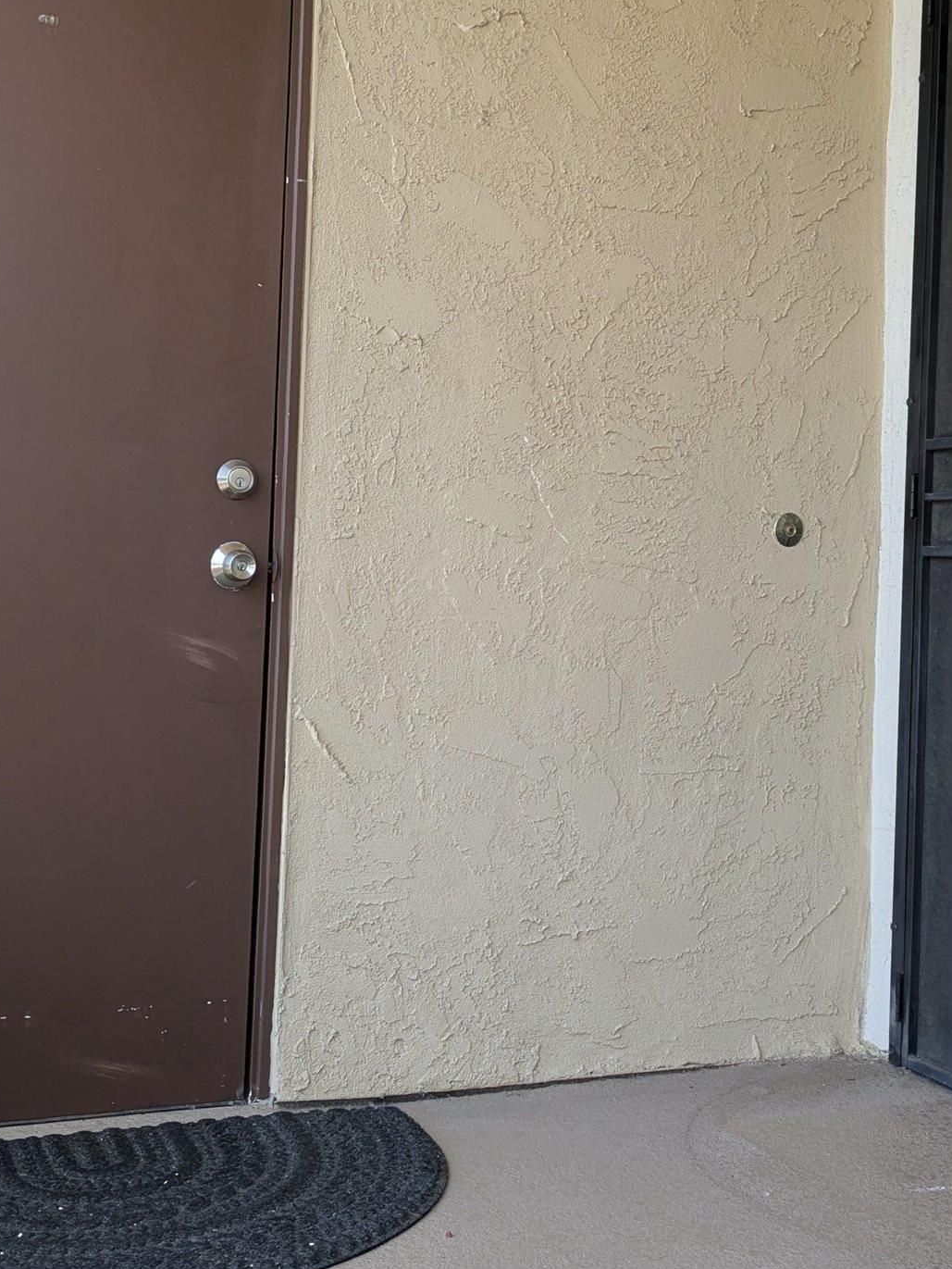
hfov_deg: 34.4
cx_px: 445
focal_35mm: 42
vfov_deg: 44.6
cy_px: 509
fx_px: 1539
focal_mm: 5.43
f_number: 1.89
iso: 49
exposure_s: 1/150
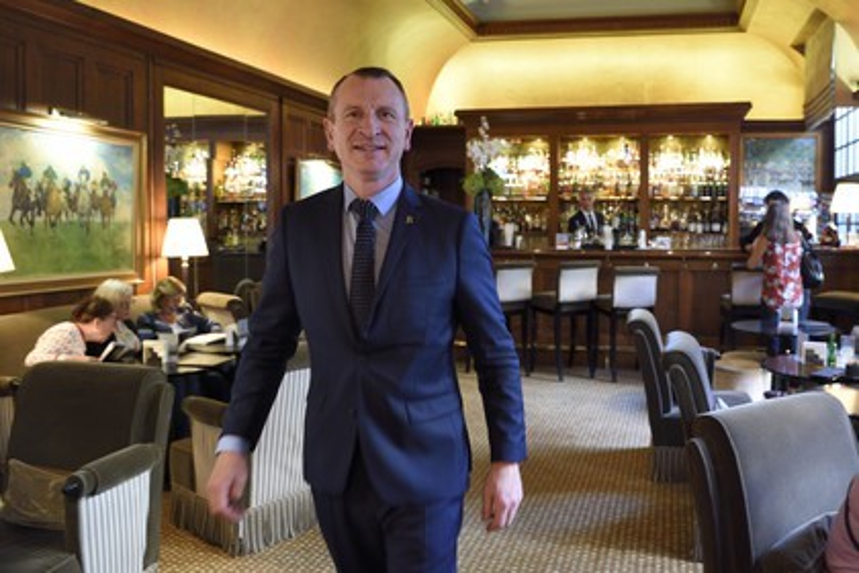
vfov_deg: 53.1
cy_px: 286
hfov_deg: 73.7
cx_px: 430
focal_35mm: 24
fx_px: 573
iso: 1250
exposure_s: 1/25
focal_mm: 24
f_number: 3.2
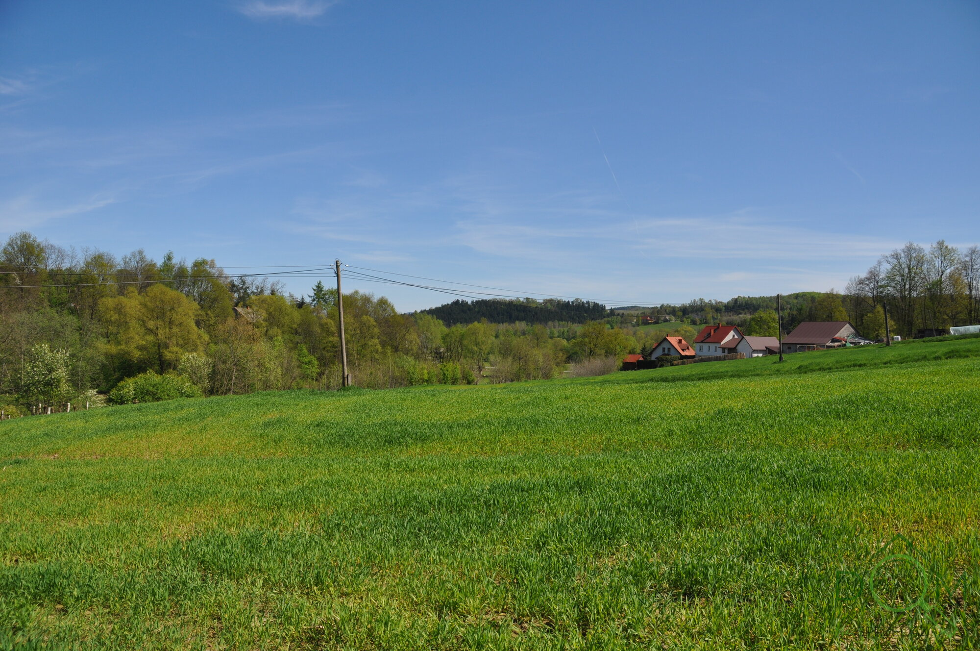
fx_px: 897
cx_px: 490
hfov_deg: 57.3
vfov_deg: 39.9
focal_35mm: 33
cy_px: 326
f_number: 10
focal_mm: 22
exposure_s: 1/400
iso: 200
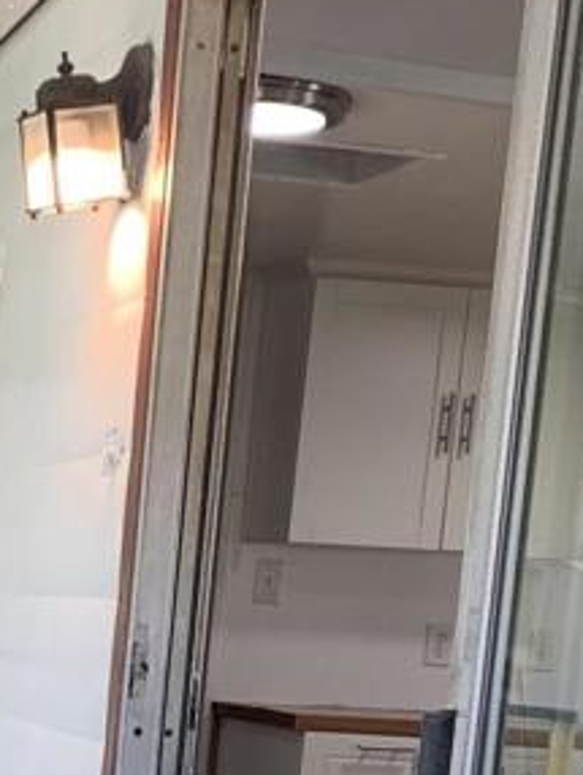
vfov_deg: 19.8
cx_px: -290
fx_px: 2085
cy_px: 919
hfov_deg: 14.8
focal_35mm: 93
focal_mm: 4.25
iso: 50
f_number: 1.8
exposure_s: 1/120
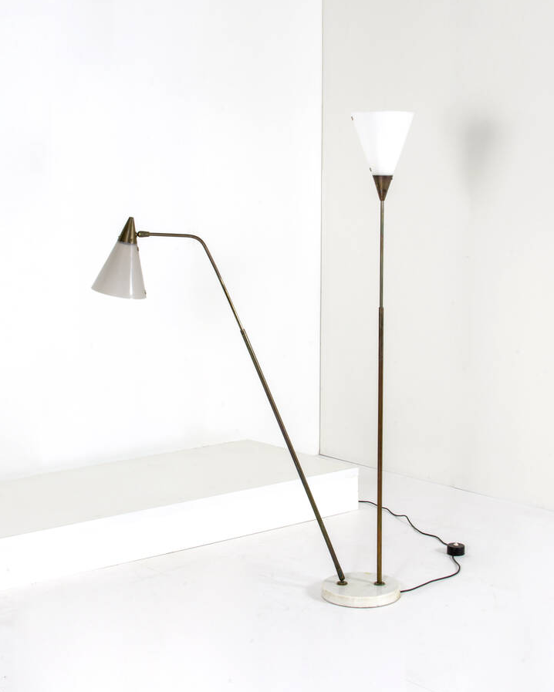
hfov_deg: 25.6
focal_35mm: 60
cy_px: 287
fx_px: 1220
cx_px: 277
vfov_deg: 31.6
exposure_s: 1/160
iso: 100
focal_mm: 35
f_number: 20
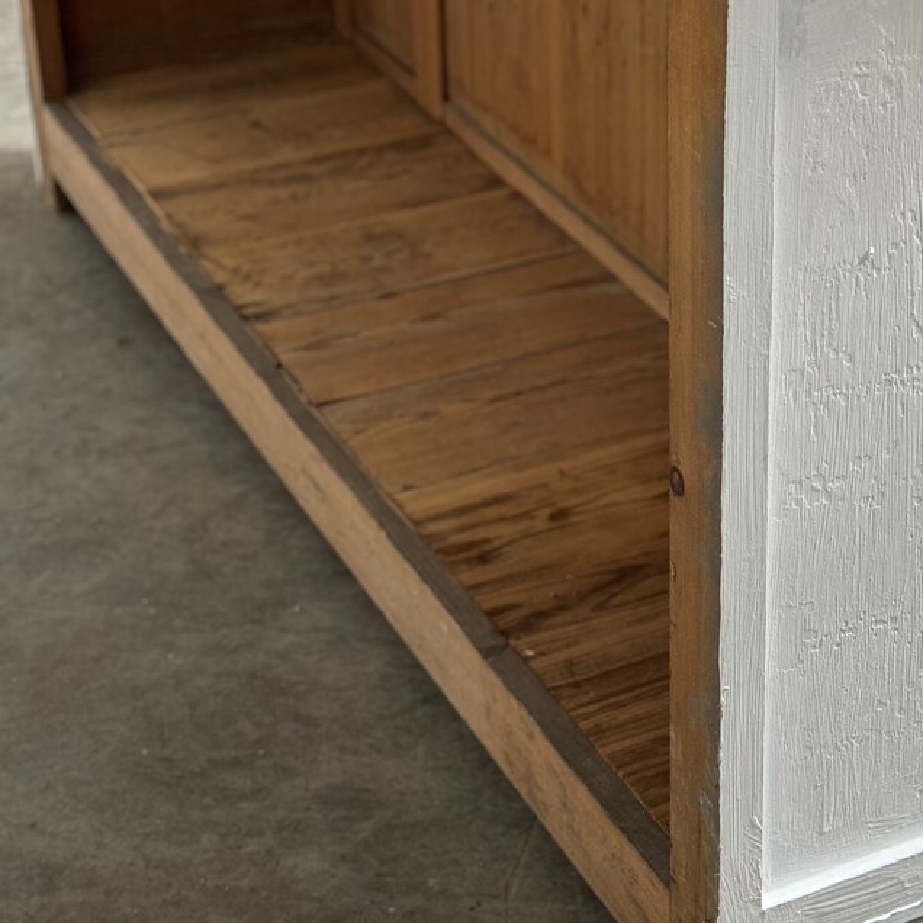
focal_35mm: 80
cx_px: 588
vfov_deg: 21.5
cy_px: 221
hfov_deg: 21.6
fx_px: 2413
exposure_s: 1/50
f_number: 1.78
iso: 250
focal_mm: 6.76
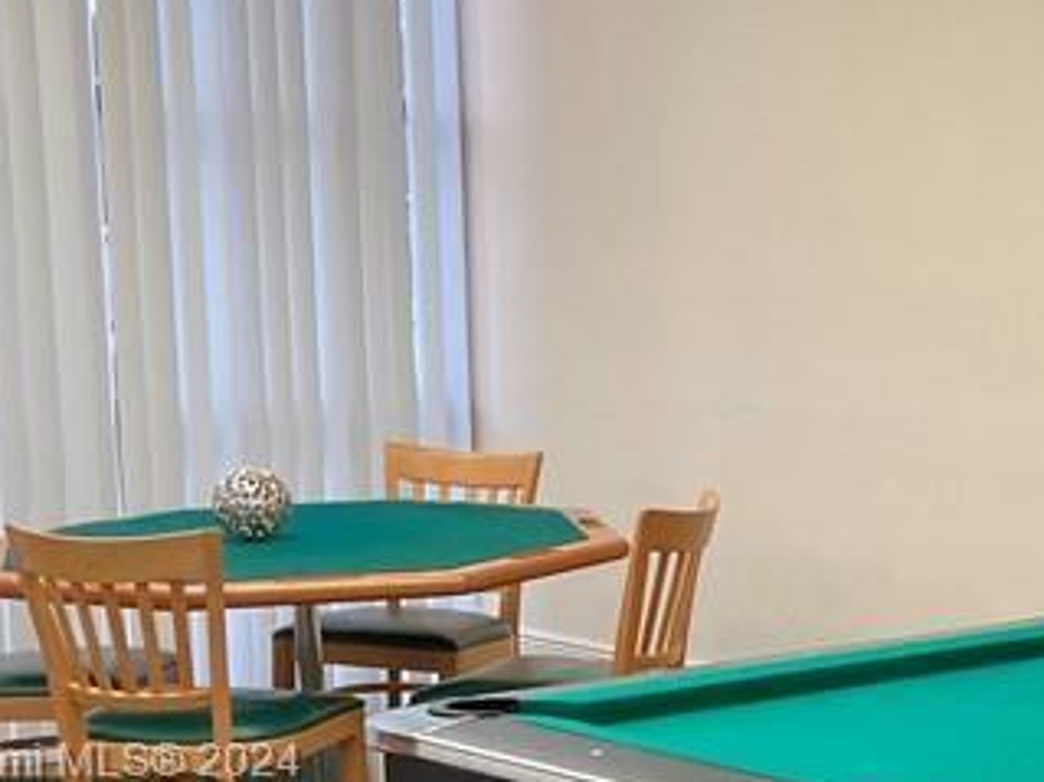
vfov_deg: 16.1
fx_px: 2713
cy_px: 766
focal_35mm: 90
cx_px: 1296
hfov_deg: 20.2
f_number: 1.8
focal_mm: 3.99
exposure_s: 1/60
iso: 125
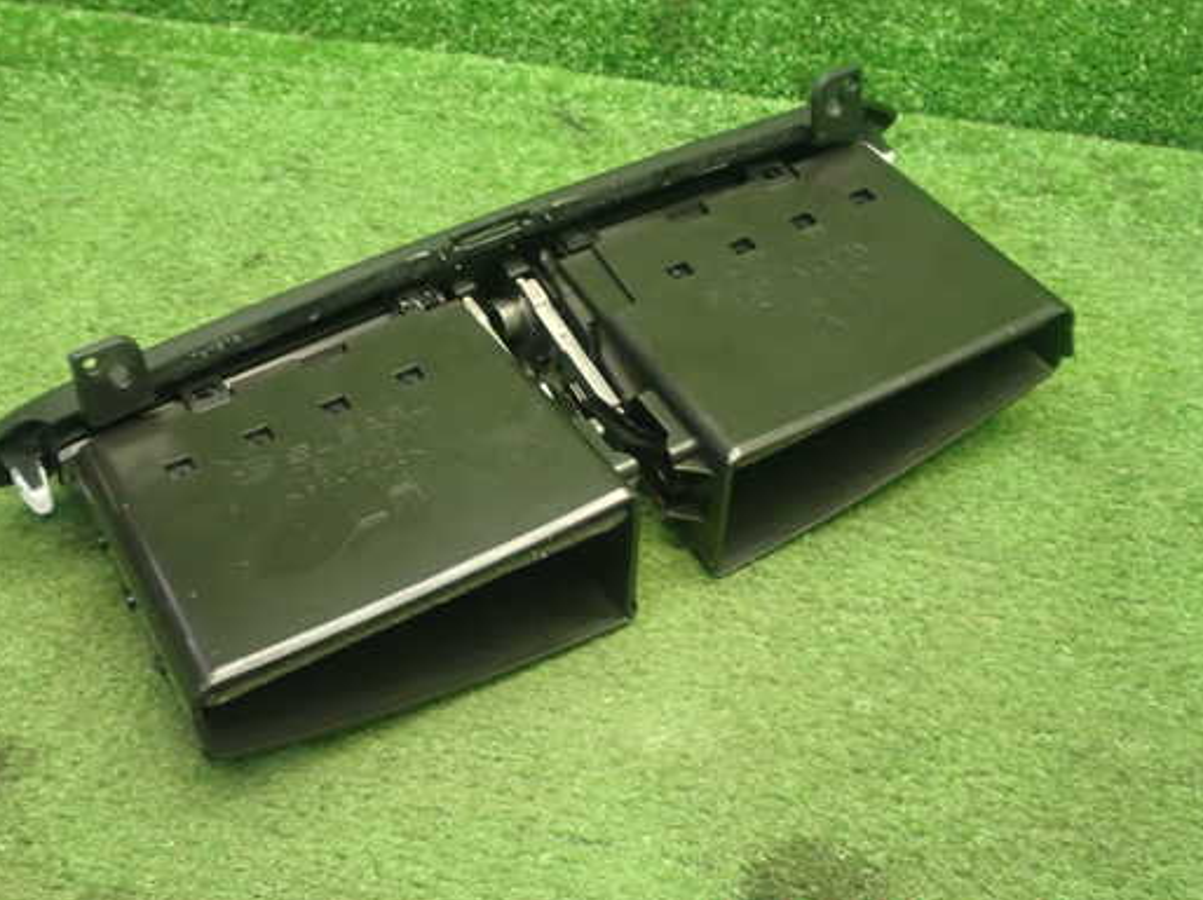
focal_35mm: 48
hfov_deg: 39.6
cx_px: 539
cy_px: 431
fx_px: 1667
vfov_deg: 30.2
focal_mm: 7.31
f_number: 2.8
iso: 640
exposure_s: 1/40
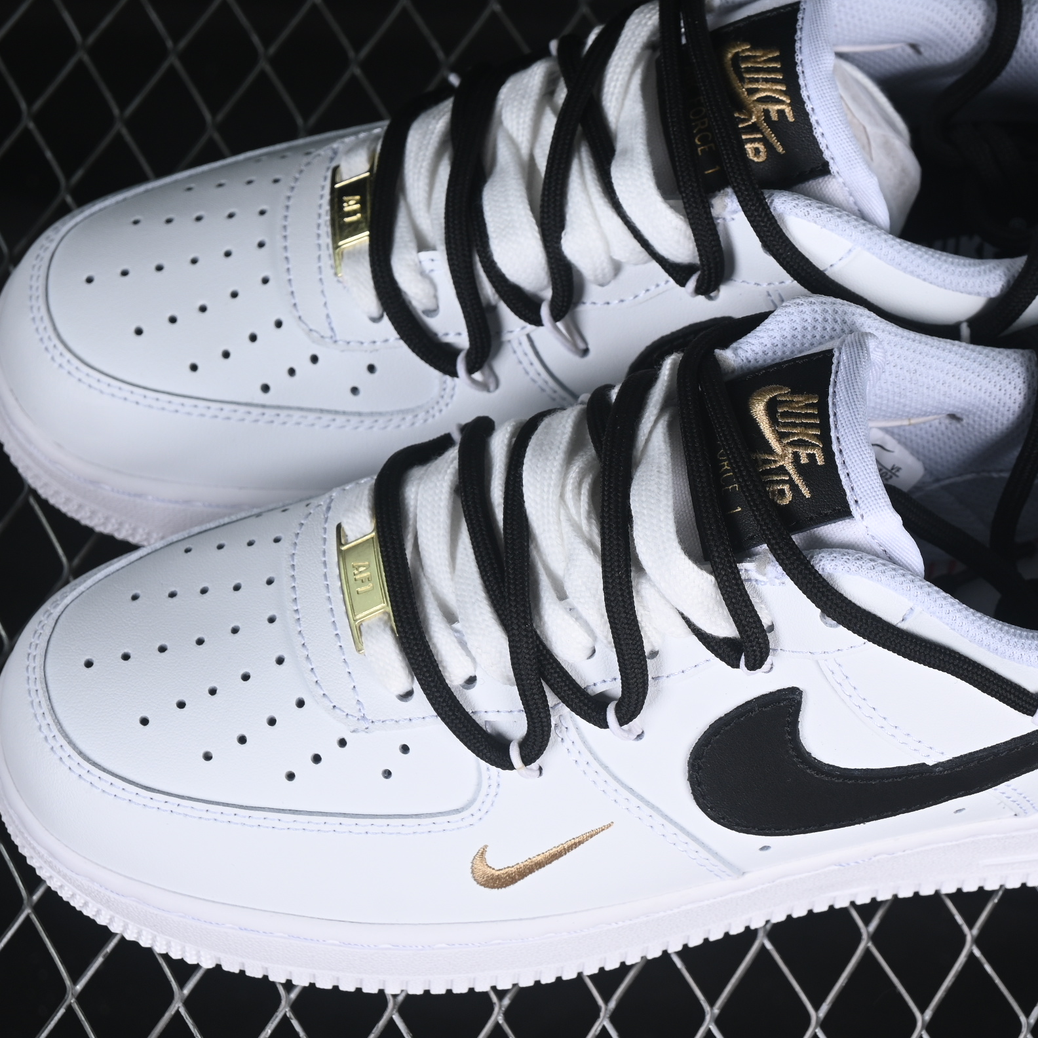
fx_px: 3800
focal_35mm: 112
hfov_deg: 15.5
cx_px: 671
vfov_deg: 15.6
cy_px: 495
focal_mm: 50
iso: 160
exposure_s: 1/80
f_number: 7.1
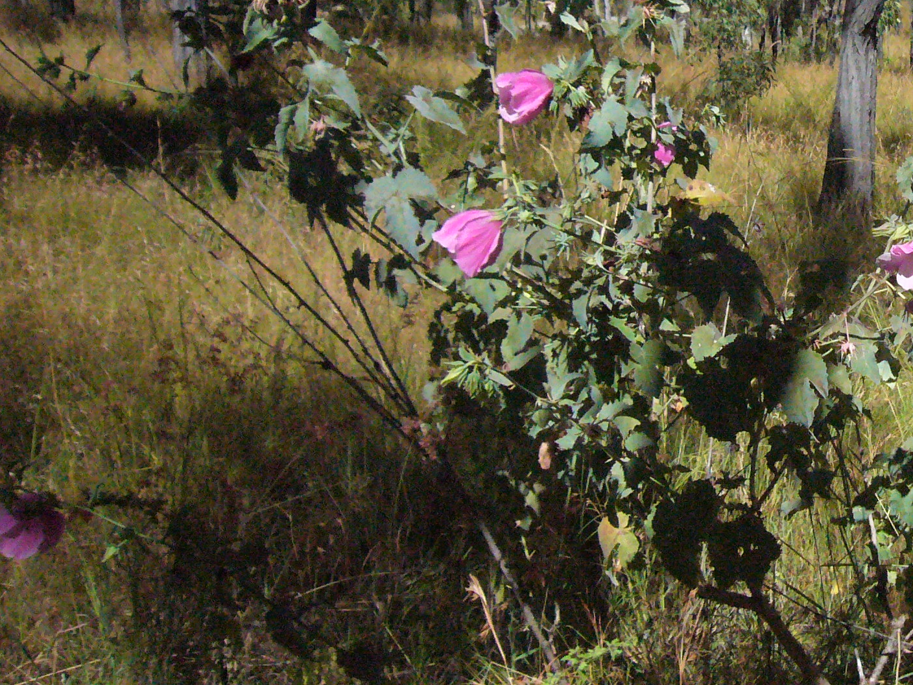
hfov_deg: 32.1
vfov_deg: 25.9
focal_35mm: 56
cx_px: 878
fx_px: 1477
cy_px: 192
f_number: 5.6
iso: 400
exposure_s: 1/1300
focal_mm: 4.6
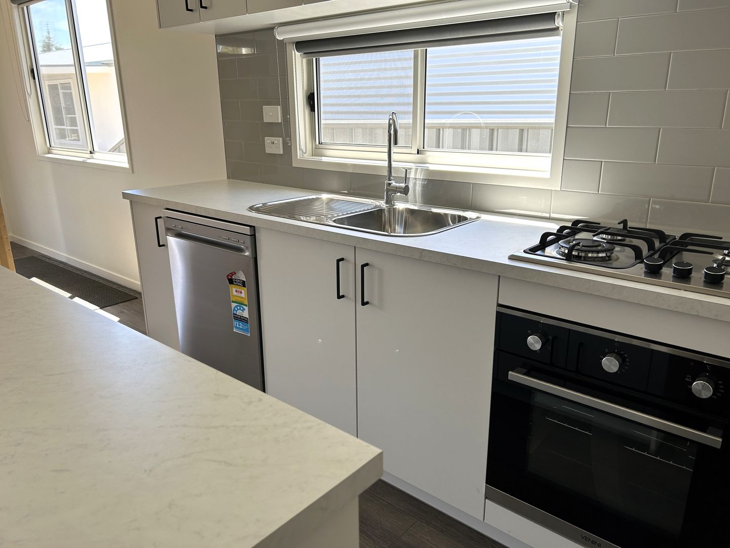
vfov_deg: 53.1
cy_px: 274
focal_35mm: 26
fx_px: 548
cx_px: 365
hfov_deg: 67.3
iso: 40
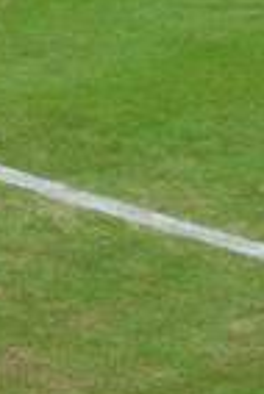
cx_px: -367
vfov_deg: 1.9
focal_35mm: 1068
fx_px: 11724
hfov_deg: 1.3
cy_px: -327
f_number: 5
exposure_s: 1/400
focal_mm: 145
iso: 280
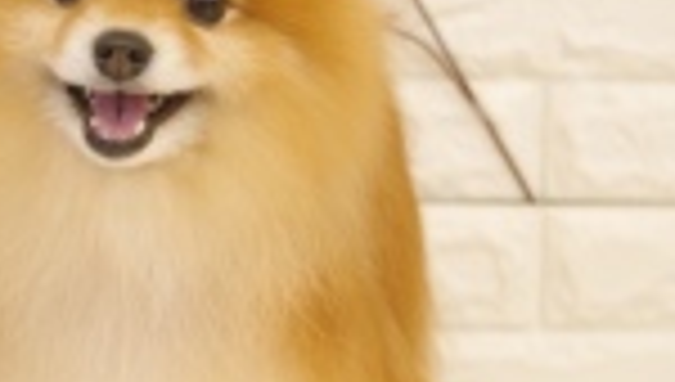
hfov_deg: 18.2
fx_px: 2098
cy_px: 49
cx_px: 158
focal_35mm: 117
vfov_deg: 10.4
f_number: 2.8
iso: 640
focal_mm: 28
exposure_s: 1/80
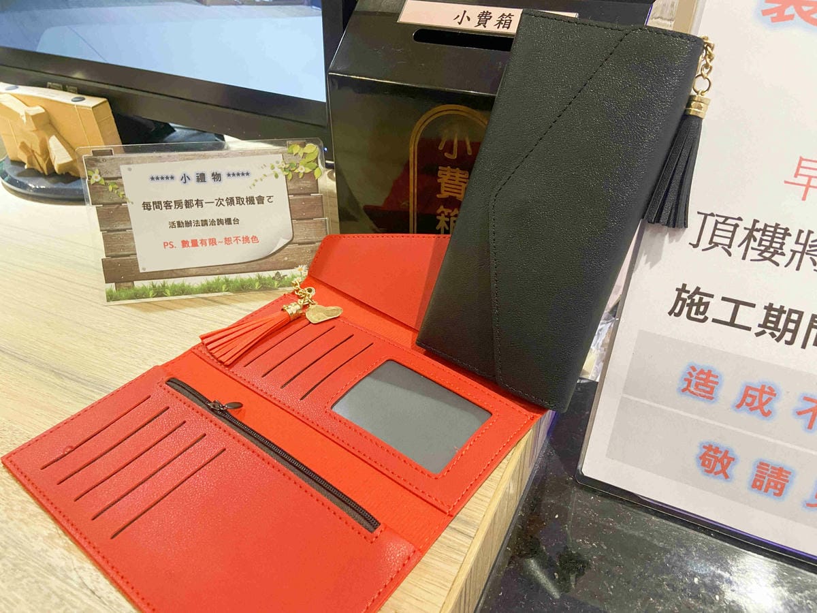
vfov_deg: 53.1
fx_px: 614
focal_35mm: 26
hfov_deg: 67.3
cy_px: 306
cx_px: 408
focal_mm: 4.25
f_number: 1.8
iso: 500
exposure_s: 1/60
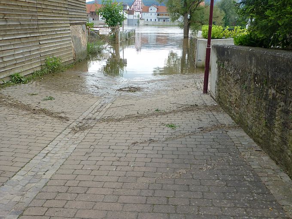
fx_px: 287
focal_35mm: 34
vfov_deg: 41.8
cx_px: 146
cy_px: 110
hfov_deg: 54.0
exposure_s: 1/250
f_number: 3.7
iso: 100
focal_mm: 6.1
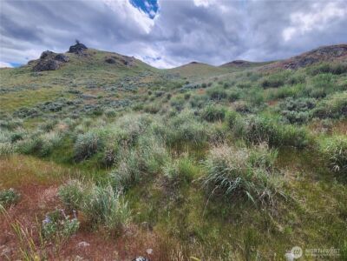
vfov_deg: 89.9
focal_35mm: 13
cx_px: 174
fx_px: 130
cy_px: 130
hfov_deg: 106.2
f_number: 2.2
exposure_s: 1/1809
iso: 50
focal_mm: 2.2
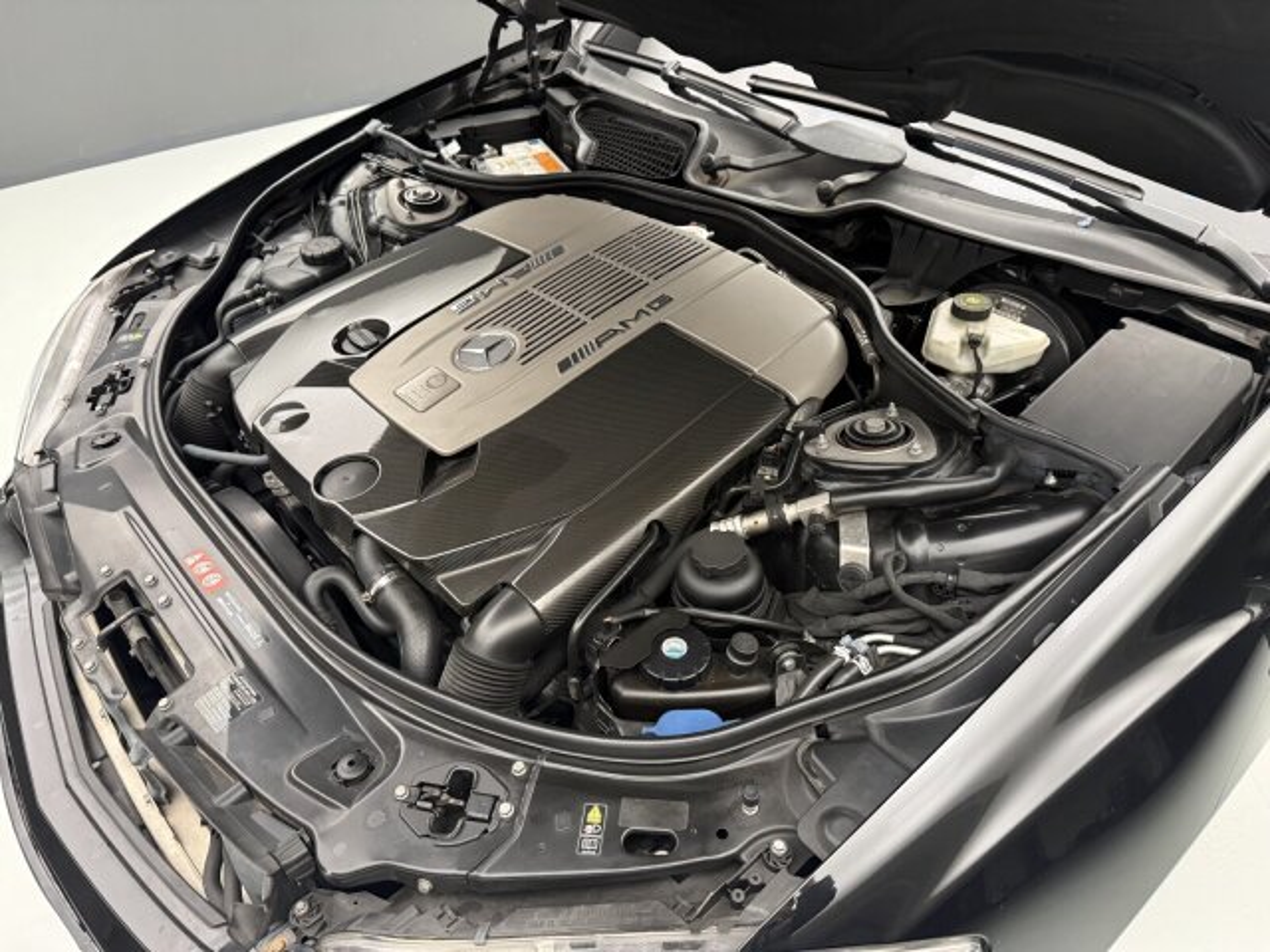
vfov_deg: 56.8
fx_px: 881
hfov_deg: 71.6
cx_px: 635
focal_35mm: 24
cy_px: 476
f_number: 1.78
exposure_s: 1/60
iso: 640
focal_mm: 6.76
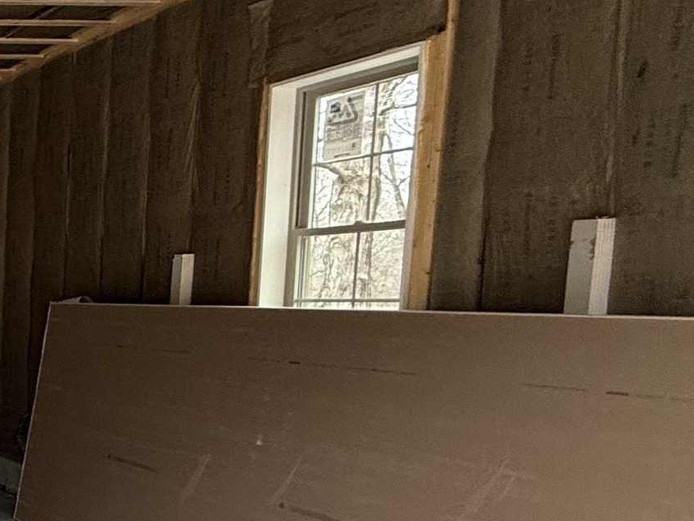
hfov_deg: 24.9
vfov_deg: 28.1
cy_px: 401
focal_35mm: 51
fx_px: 1022
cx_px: -430
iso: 80
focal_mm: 2.22
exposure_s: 1/99
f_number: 2.2
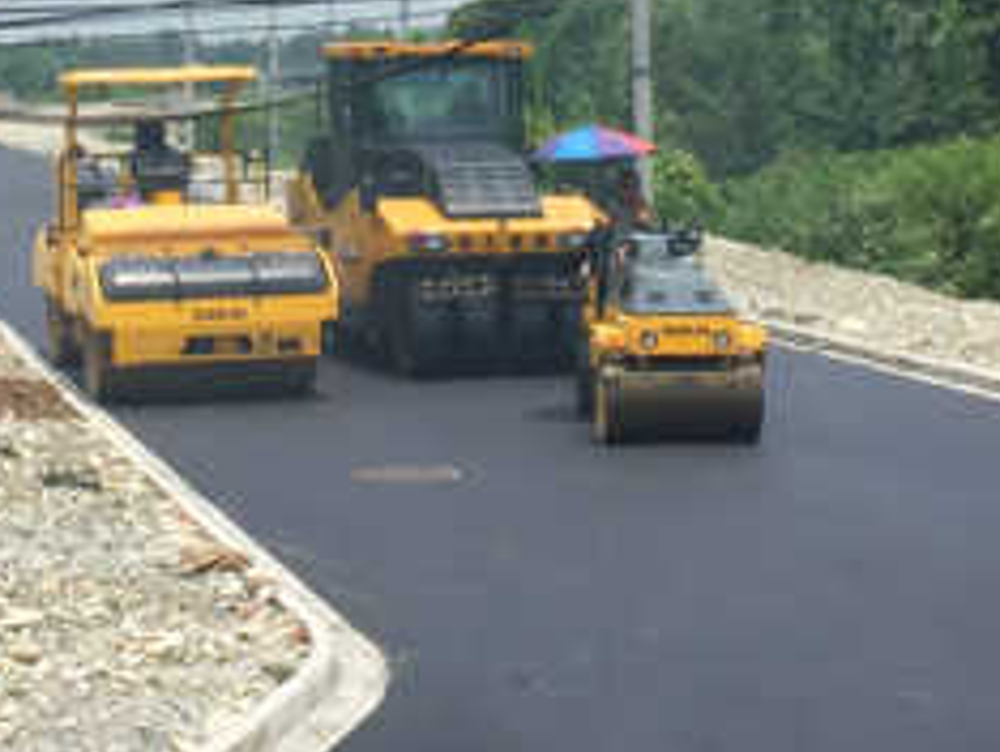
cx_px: 316
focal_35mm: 99
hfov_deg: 19.7
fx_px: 2863
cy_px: -4
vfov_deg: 14.7
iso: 32
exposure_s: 1/2475
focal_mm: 4.15
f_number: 2.2
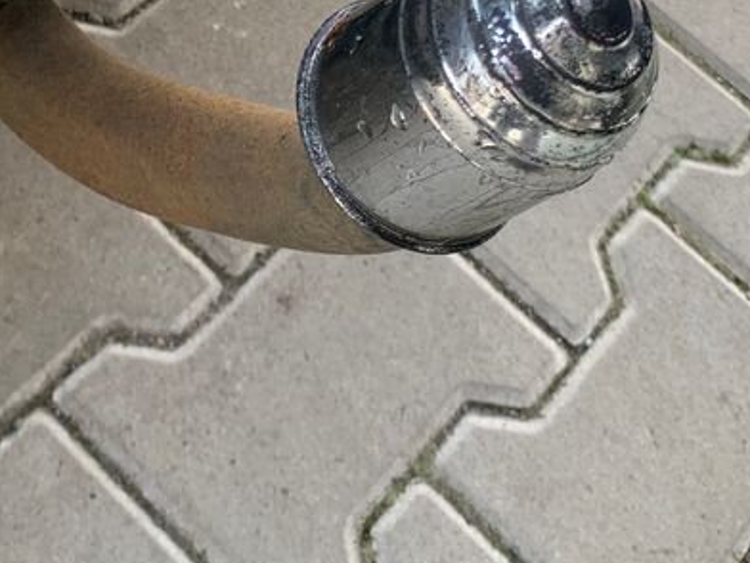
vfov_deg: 20.7
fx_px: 1473
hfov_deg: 28.5
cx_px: 304
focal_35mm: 68
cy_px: -36
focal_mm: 4.25
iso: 25
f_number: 1.8
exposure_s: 1/126
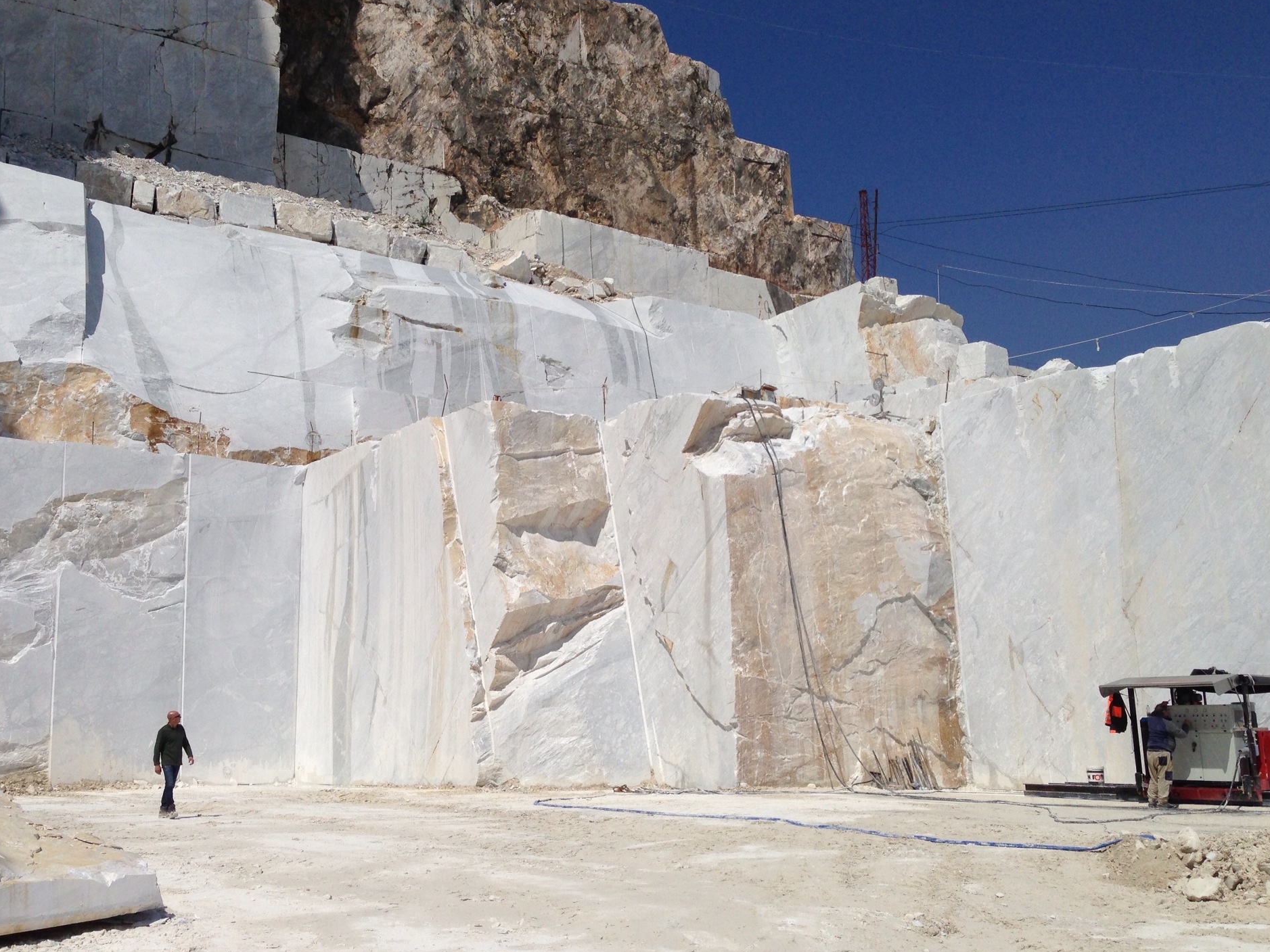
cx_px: 593
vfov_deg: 39.7
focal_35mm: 36
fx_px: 1321
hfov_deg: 51.3
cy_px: 484
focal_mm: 4.13
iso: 50
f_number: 2.4
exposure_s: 1/6024
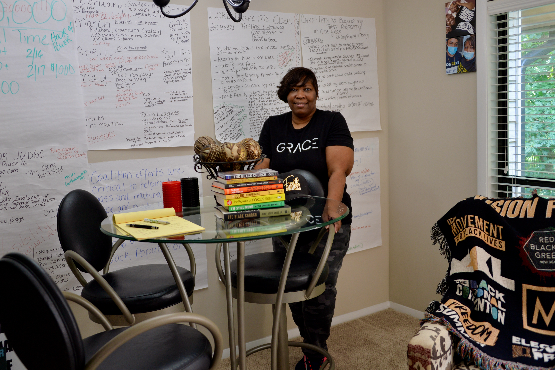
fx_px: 539
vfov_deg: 37.8
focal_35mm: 35
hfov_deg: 54.4
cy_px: 176
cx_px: 259
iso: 400
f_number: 3.8
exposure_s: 1/80
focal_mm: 32
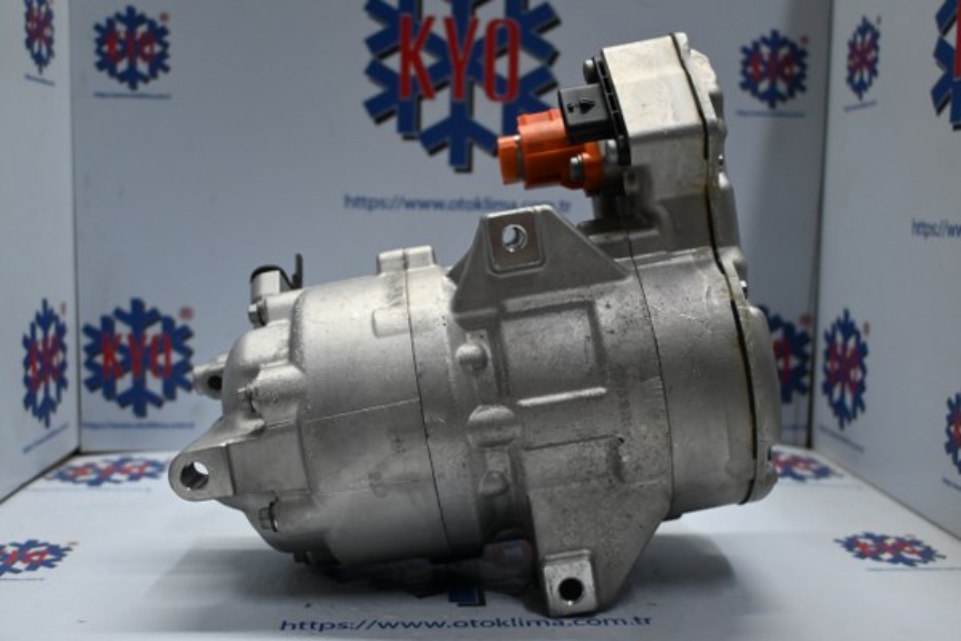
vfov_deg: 35.5
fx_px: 1001
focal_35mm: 38
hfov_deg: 51.3
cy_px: 320
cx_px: 480
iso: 900
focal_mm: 25
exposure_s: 1/125
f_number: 4.2
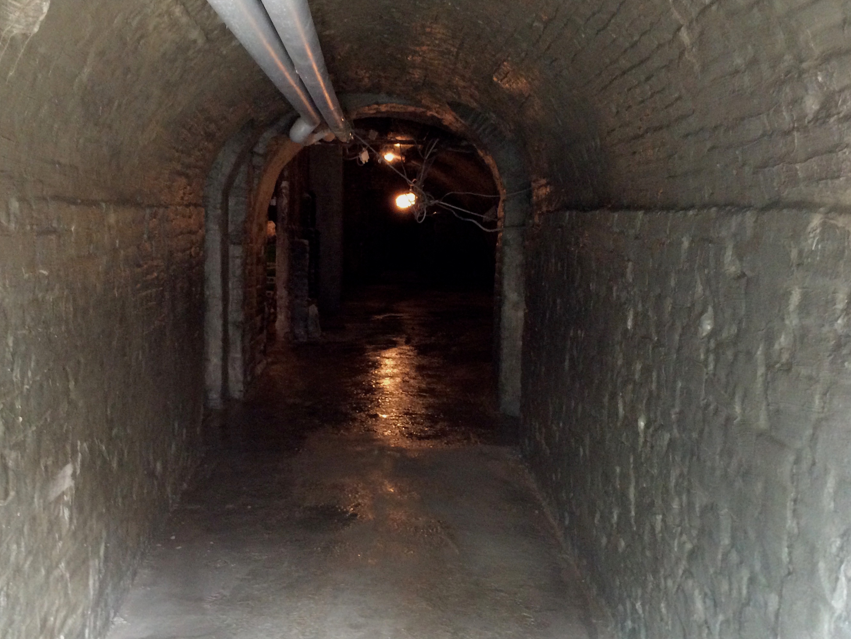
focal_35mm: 37
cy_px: 323
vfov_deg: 38.7
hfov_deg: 50.1
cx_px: 390
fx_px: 910
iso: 200
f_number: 2.2
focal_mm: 4.12
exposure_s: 1/16
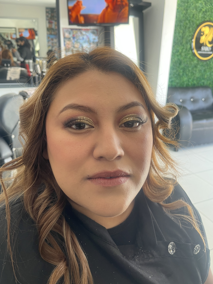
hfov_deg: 51.3
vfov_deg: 65.3
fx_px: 222
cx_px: 110
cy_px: 141
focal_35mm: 27
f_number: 1.6
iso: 100
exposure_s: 1/60
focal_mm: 5.1
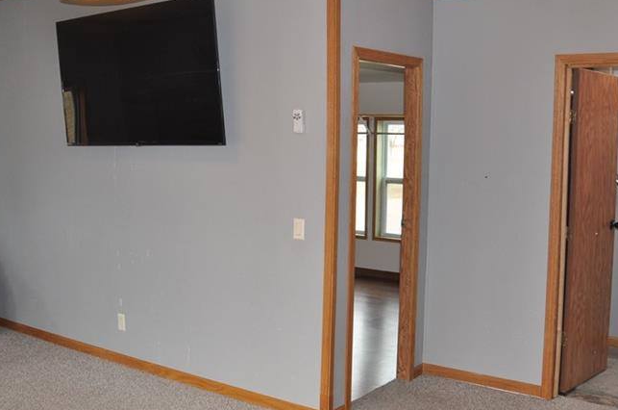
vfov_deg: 31.0
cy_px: 167
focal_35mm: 43
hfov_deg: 45.3
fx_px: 737
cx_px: 253
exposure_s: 1/125
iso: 400
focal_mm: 18
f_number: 3.5
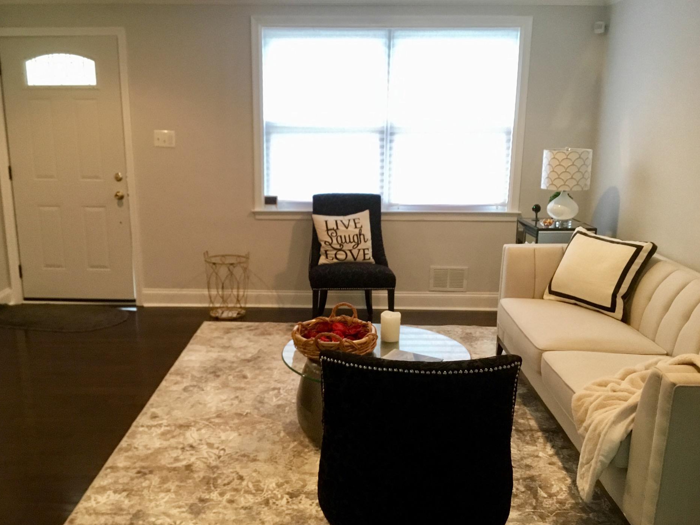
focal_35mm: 34
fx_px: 687
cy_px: 276
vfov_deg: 41.8
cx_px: 321
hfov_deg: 53.9
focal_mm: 3.3
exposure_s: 1/30
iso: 125
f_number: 2.4
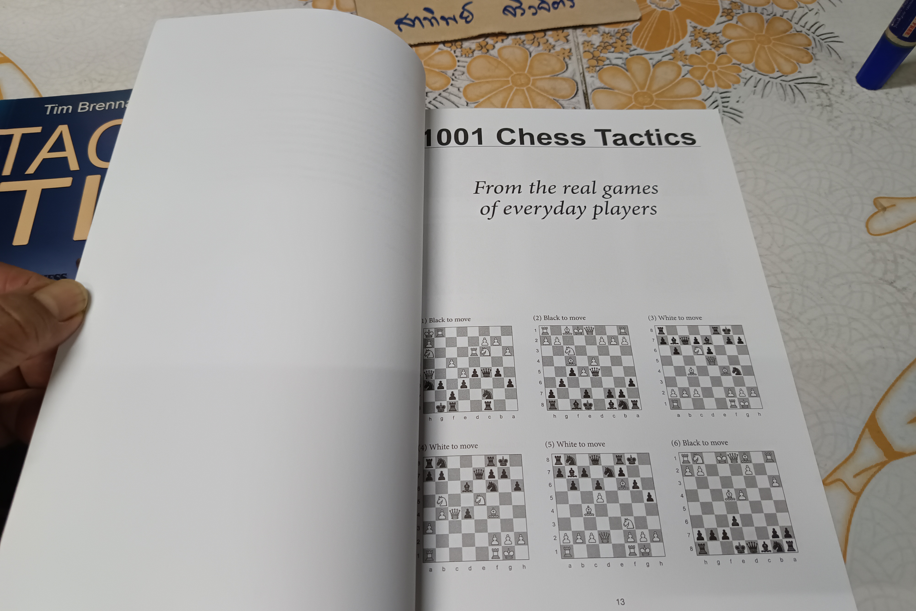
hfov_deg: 71.5
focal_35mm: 25
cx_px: 458
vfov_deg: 51.3
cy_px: 310
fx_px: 636
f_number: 1.7
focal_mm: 5.31
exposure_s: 1/50
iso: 1095
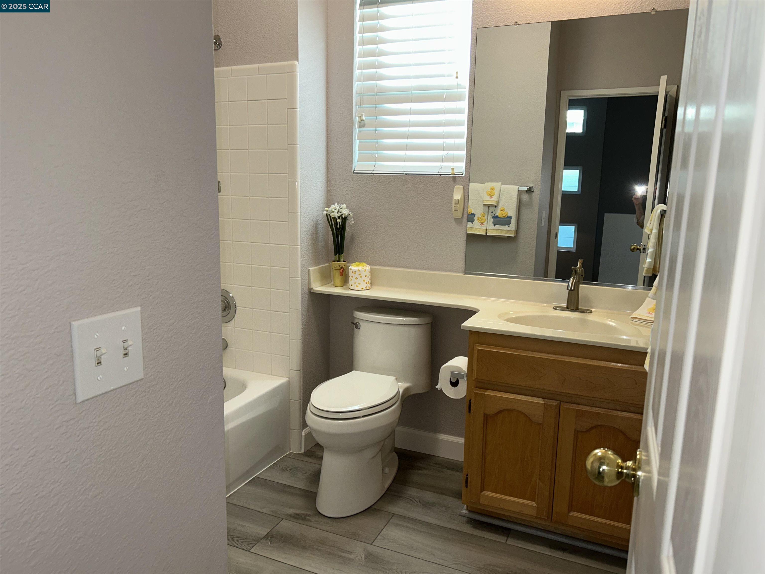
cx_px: 382
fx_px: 575
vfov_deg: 53.1
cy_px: 287
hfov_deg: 67.3
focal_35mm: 26
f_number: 1.5
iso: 40
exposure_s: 1/120
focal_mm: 5.7
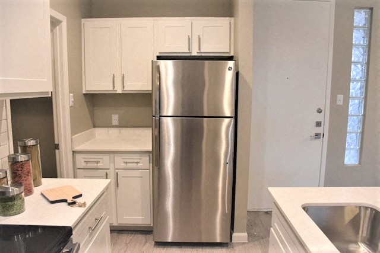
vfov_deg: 48.0
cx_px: 190
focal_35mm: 27
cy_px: 126
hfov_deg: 67.4
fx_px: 285
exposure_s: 1/60
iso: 900
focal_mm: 18
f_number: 4
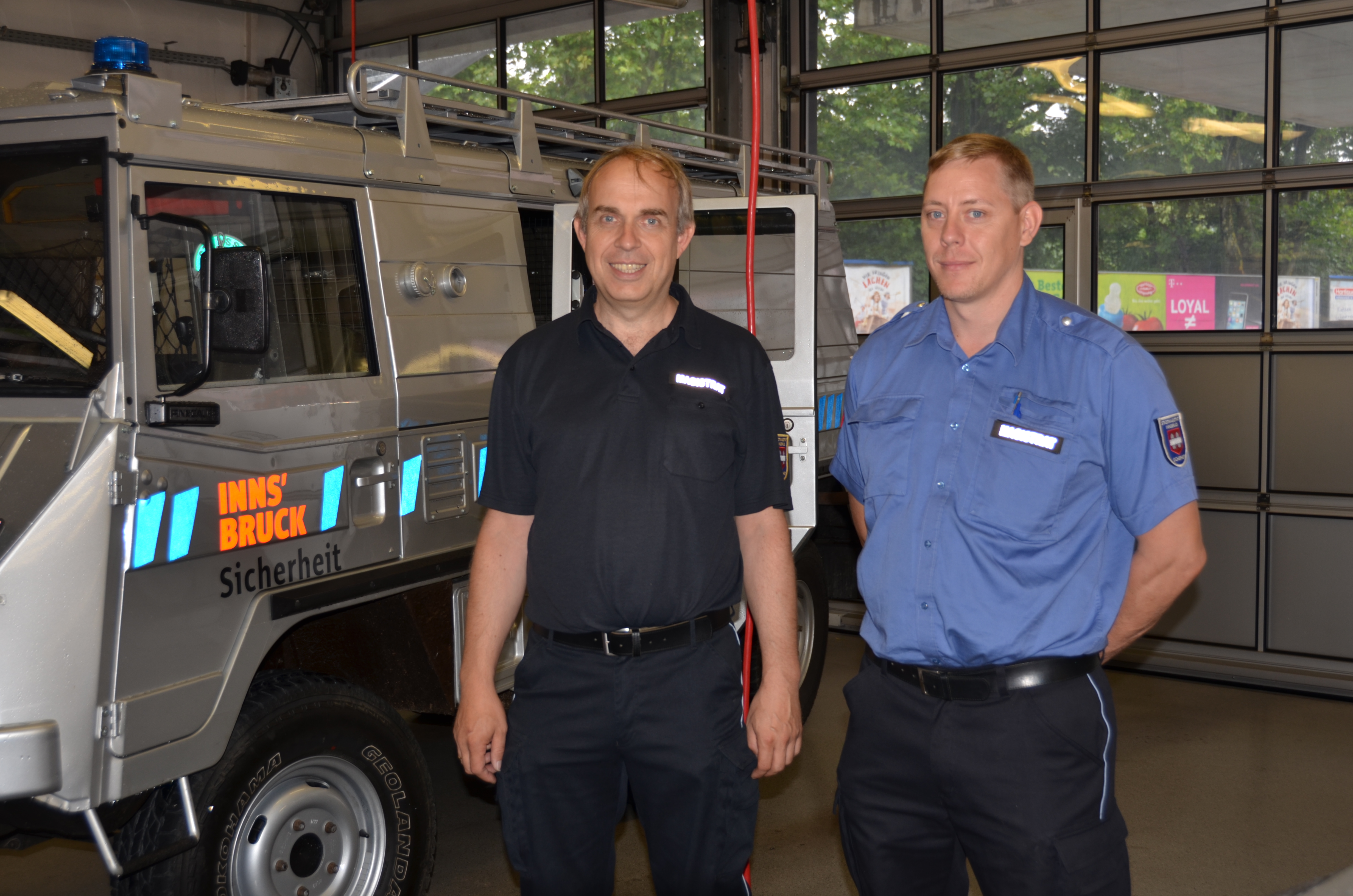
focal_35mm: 46
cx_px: 676
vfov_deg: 28.8
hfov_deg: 42.4
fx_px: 1744
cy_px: 448
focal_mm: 31
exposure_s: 1/60
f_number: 4
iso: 100
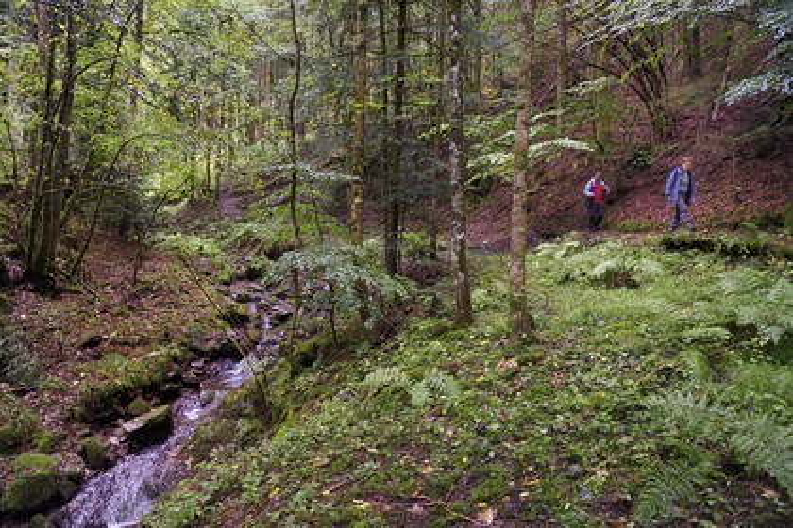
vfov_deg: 53.1
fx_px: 529
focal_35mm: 24
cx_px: 396
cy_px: 264
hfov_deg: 73.7
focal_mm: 24
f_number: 10
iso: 1600
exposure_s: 1/30
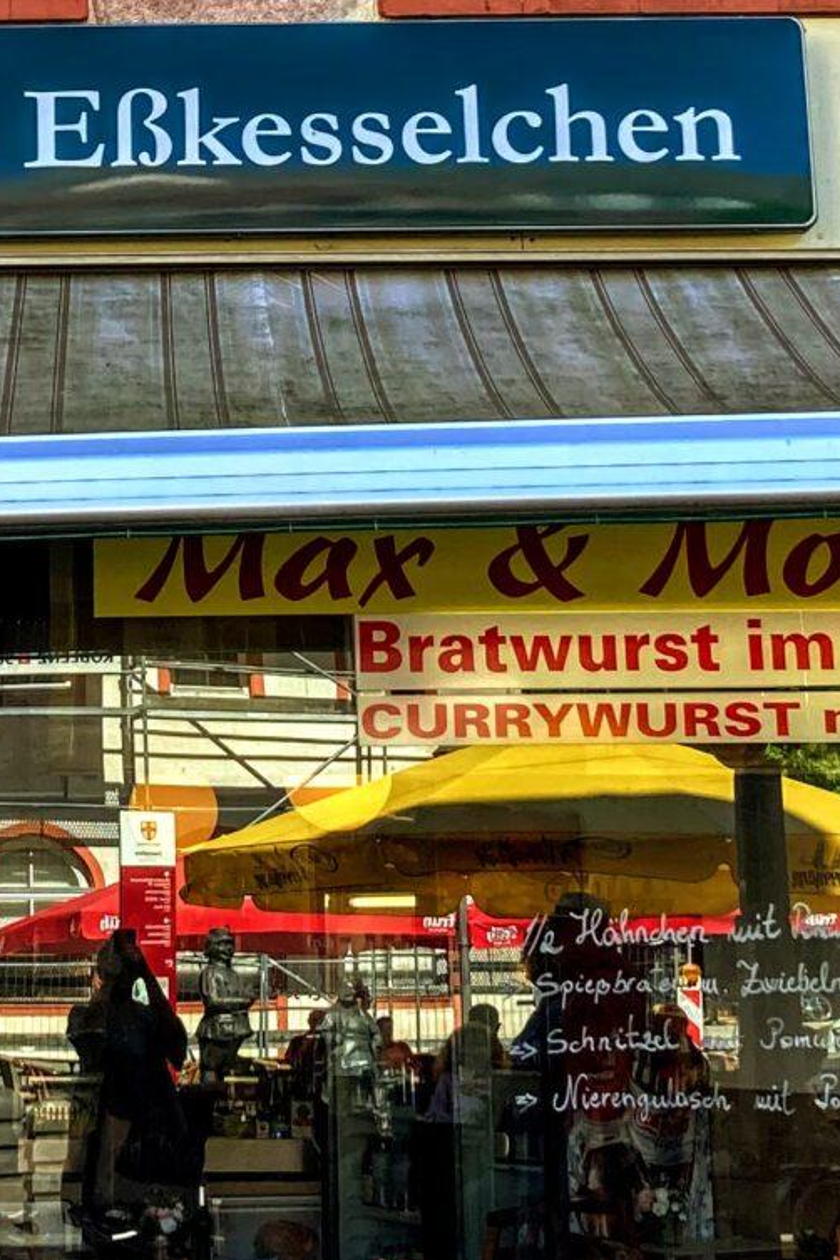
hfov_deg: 13.7
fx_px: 3465
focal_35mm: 99
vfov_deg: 20.0
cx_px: 142
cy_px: 0
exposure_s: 1/309
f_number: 1.8
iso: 20
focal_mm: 3.99
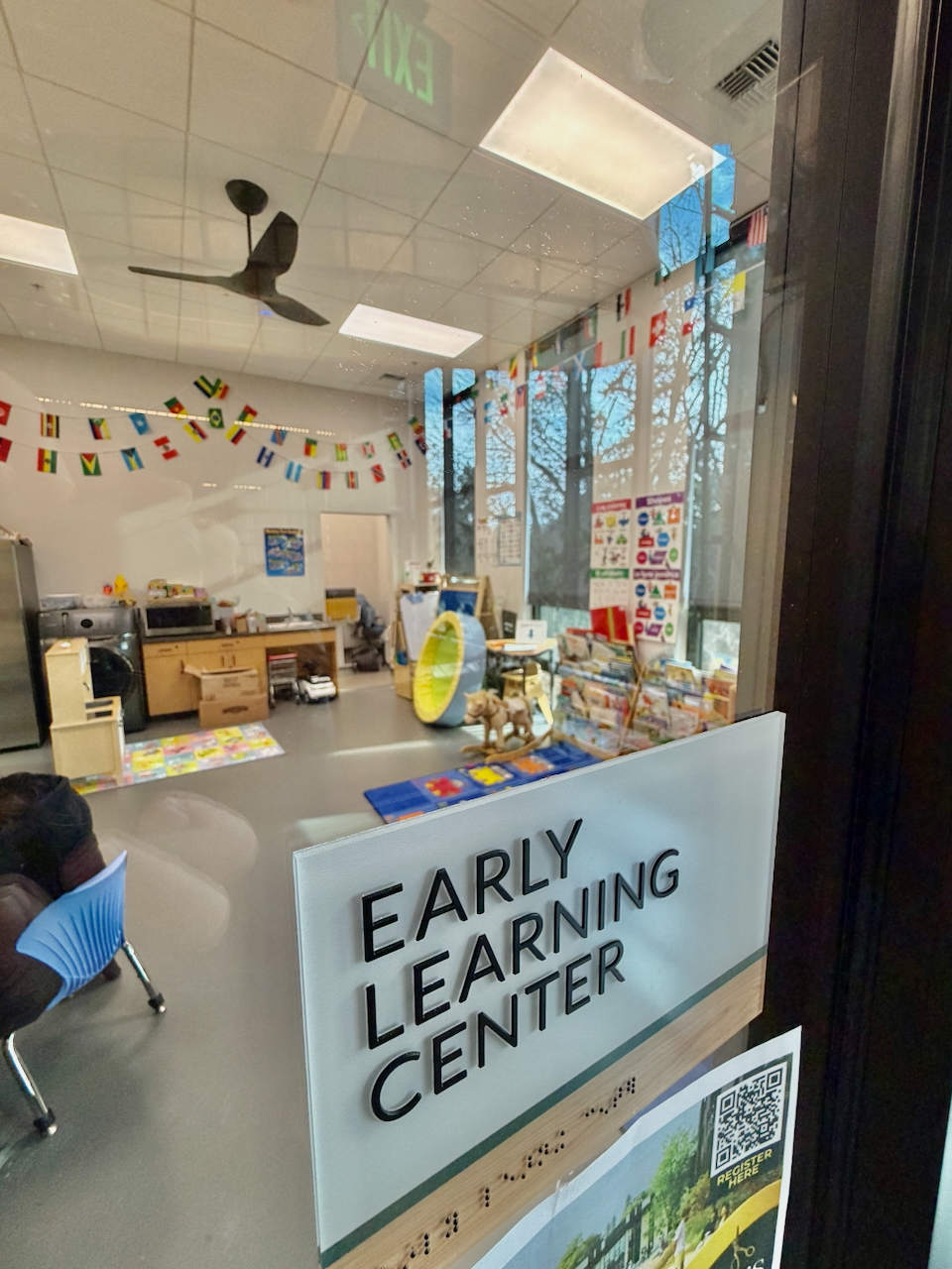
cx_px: 476
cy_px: 634
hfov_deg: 85.7
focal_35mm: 14
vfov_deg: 102.1
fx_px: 513
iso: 250
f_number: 2.2
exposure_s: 1/120
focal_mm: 2.22
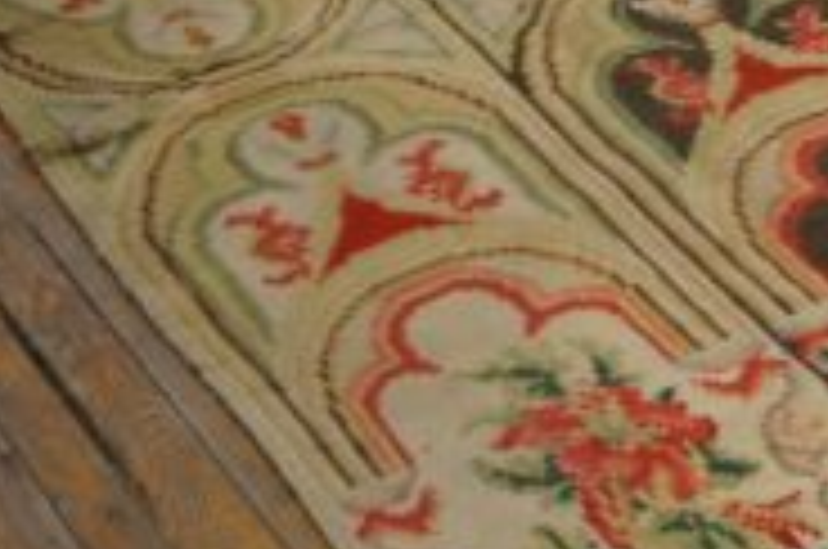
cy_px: 205
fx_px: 2586
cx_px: 1174
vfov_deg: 12.1
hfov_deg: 16.8
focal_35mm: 113
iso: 500
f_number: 4
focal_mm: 23
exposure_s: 1/60
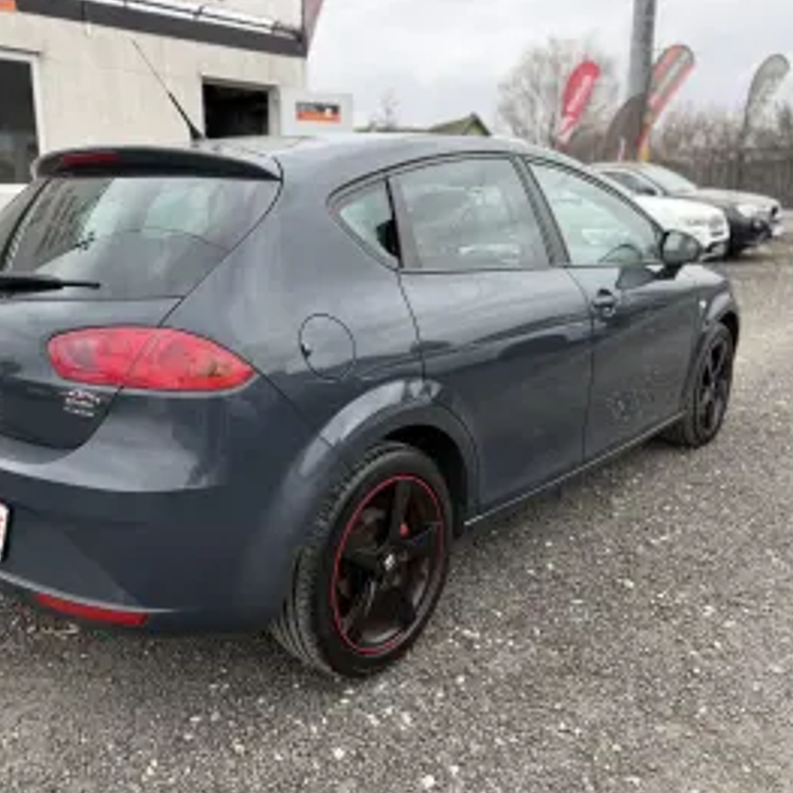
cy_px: 398
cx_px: 317
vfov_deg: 55.6
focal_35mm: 29
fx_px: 752
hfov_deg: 55.2
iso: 80
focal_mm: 6.76
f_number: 1.78
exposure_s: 1/321
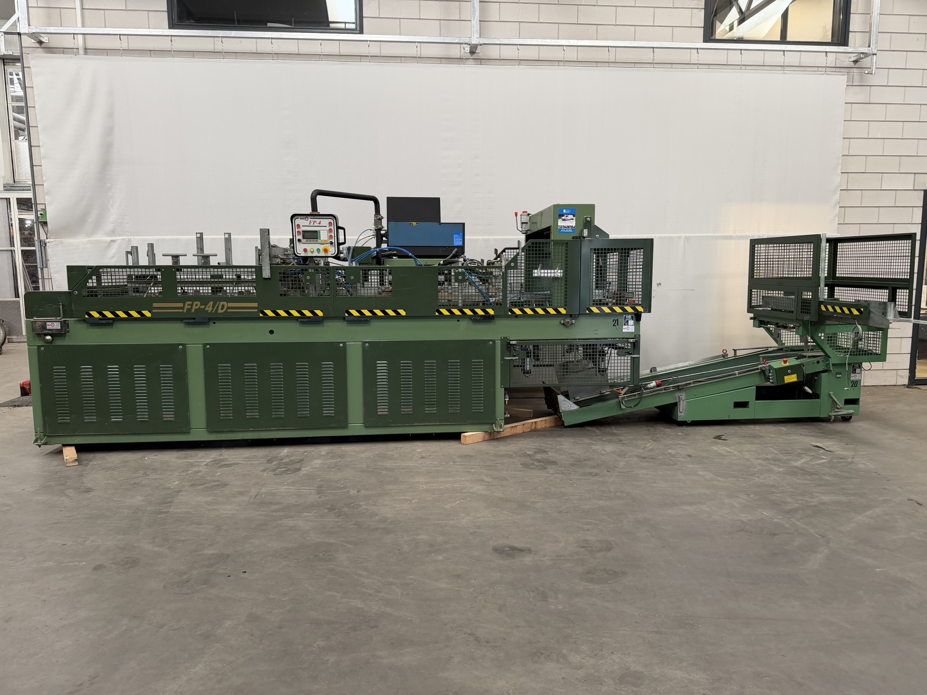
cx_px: 464
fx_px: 643
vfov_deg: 56.8
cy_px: 348
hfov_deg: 71.6
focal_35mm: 24
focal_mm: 6.76
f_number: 1.78
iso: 200
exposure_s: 1/102
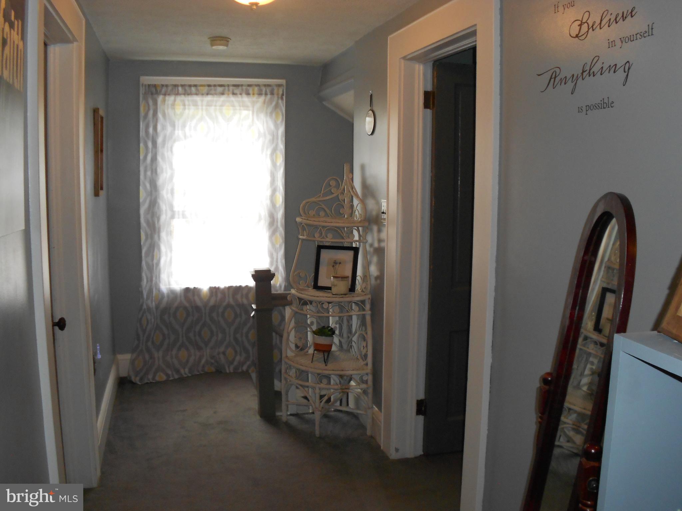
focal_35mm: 56
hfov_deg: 34.3
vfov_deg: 26.1
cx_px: 341
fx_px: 1103
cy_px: 256
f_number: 4.9
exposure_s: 1/60
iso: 200
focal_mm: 10
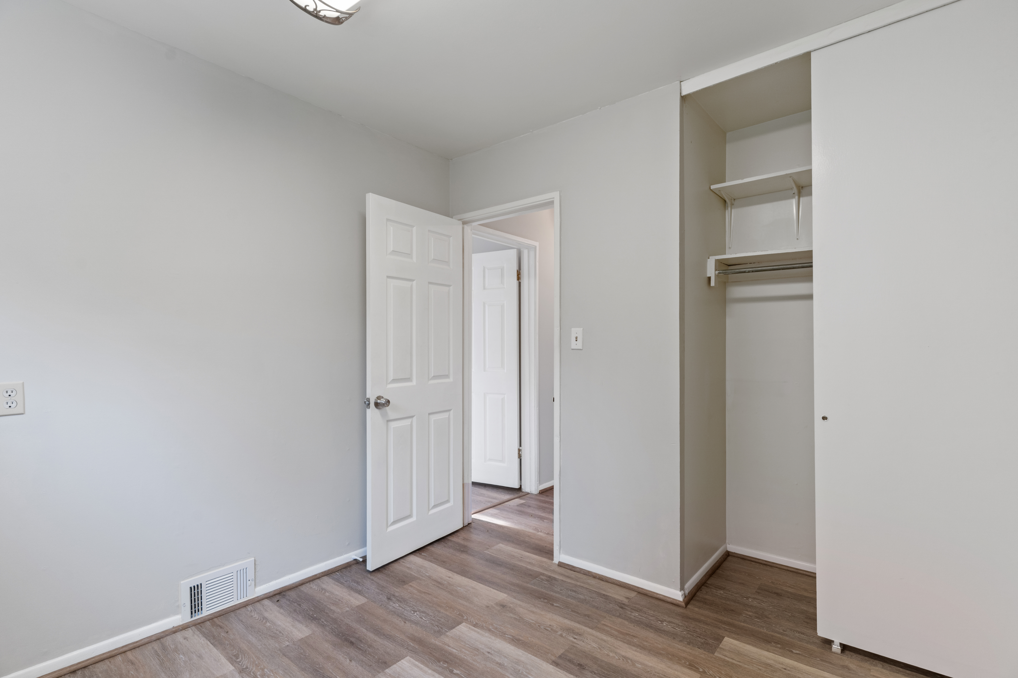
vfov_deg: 70.4
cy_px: 339
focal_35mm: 17
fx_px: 481
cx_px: 509
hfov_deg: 93.3
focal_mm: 17
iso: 320
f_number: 7.1
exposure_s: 1/2.5
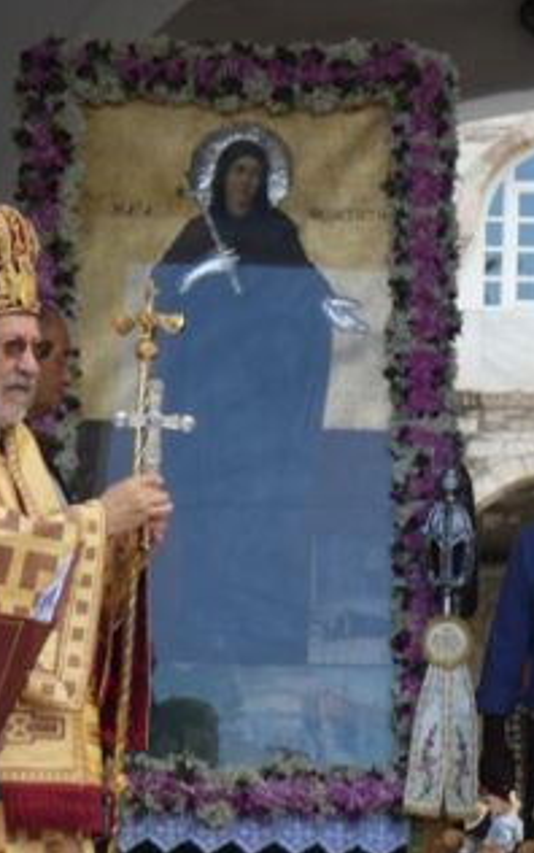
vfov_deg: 12.6
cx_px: 496
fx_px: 3858
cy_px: 646
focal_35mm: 166
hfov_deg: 7.9
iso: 80
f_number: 4.2
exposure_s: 1/125
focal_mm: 11.9
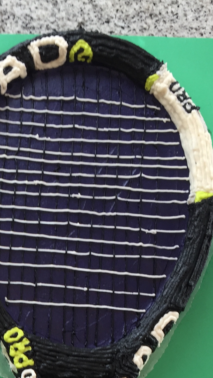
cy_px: 389
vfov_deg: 29.5
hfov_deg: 17.3
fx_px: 662
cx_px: -53
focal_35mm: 66
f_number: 2.2
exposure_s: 1/60
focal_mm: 4.15
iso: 32
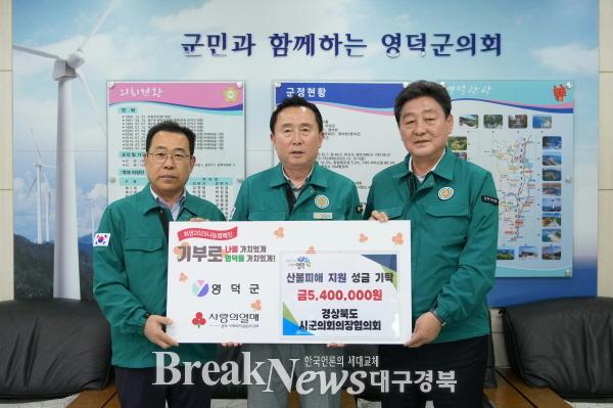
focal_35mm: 36
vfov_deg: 36.8
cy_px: 204
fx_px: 612
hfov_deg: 53.2
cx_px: 306
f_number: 5
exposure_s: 1/250
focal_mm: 36
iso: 2500
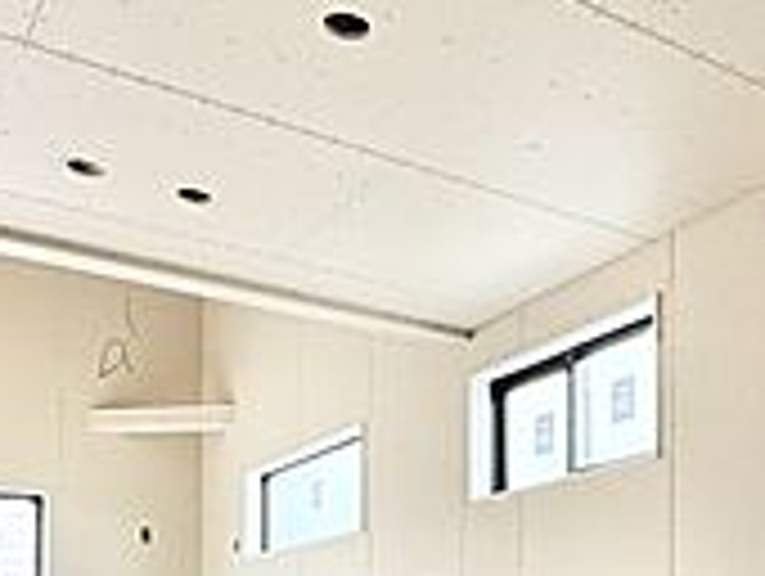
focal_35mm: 51
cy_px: 677
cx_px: 648
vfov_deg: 25.8
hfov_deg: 35.8
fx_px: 1129
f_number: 2.2
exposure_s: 1/60
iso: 320
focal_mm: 2.22
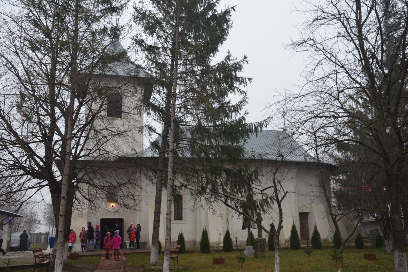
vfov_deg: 34.2
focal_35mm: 39
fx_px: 442
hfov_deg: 49.6
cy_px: 136
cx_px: 204
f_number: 5.6
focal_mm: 26
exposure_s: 1/125
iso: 400
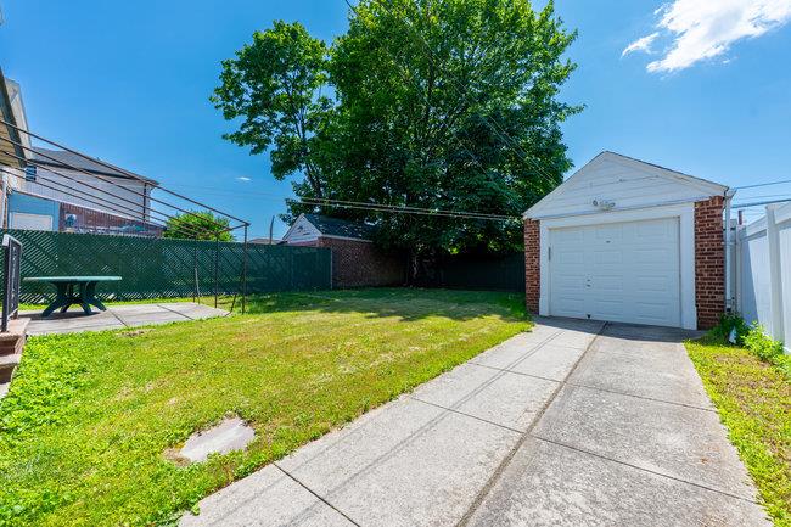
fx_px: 308
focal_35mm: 14
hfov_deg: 104.3
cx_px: 396
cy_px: 264
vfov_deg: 81.2
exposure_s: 1/2000
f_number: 8
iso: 160
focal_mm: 14
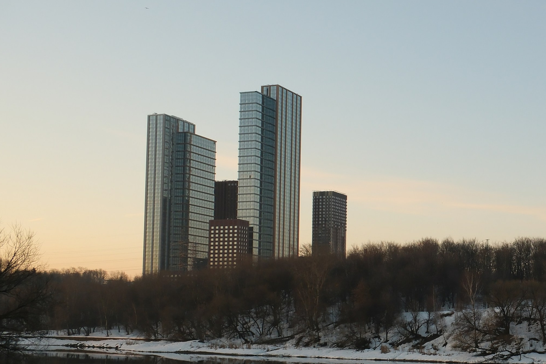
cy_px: 265
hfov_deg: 34.1
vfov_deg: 24.4
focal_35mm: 55
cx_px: 497
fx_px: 834
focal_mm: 18
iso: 640
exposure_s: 1/125
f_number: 8
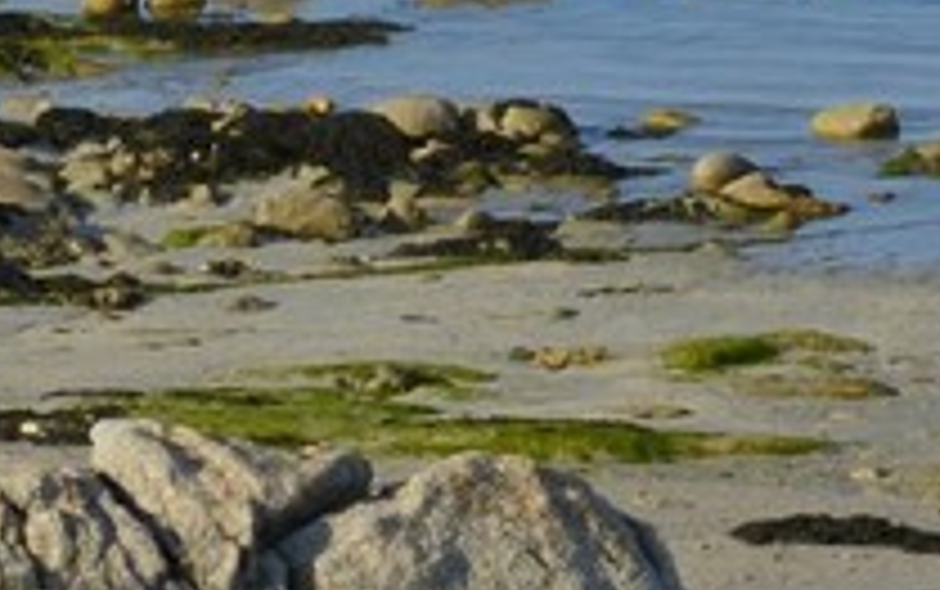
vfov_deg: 4.4
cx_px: 3243
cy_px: -117
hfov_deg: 6.3
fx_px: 7589
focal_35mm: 296
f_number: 22
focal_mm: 38
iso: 200
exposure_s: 1/60
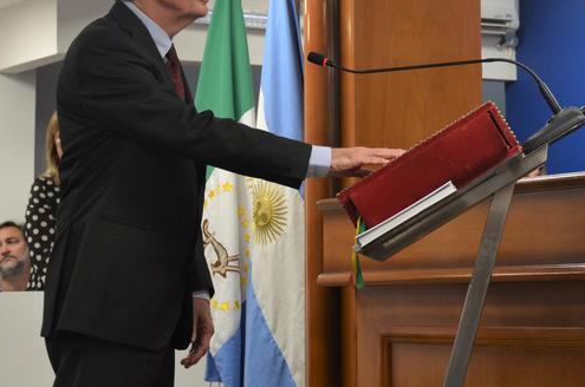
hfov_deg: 16.5
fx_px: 2011
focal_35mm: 124
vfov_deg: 11.0
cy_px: 58
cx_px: 430
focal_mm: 40
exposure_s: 1/60
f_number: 4.5
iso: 500
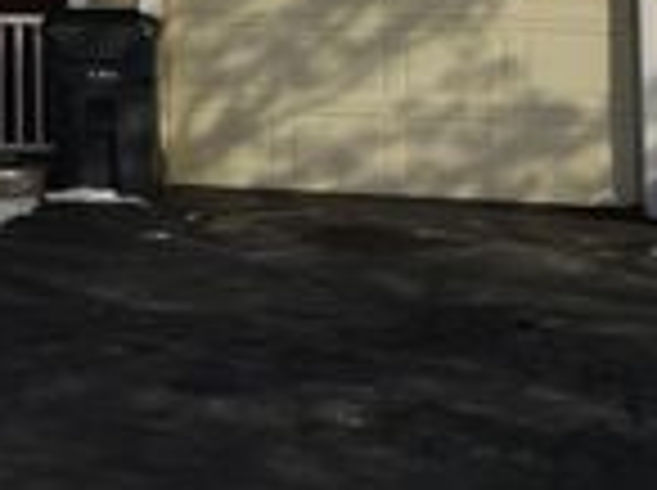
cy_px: -160
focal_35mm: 103
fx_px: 1952
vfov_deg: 13.7
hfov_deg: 17.6
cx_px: -266
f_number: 4
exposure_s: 1/1000
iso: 80
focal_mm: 5.11
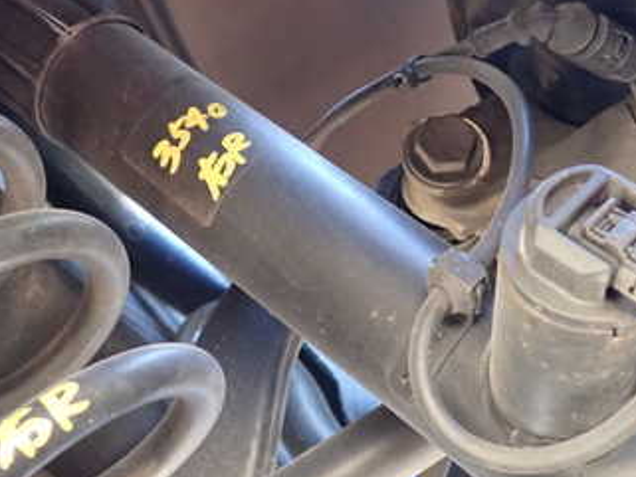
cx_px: 293
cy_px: 216
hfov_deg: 34.3
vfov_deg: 26.1
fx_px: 1029
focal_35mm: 56
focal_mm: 5.4
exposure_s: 1/30
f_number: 2.3
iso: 800
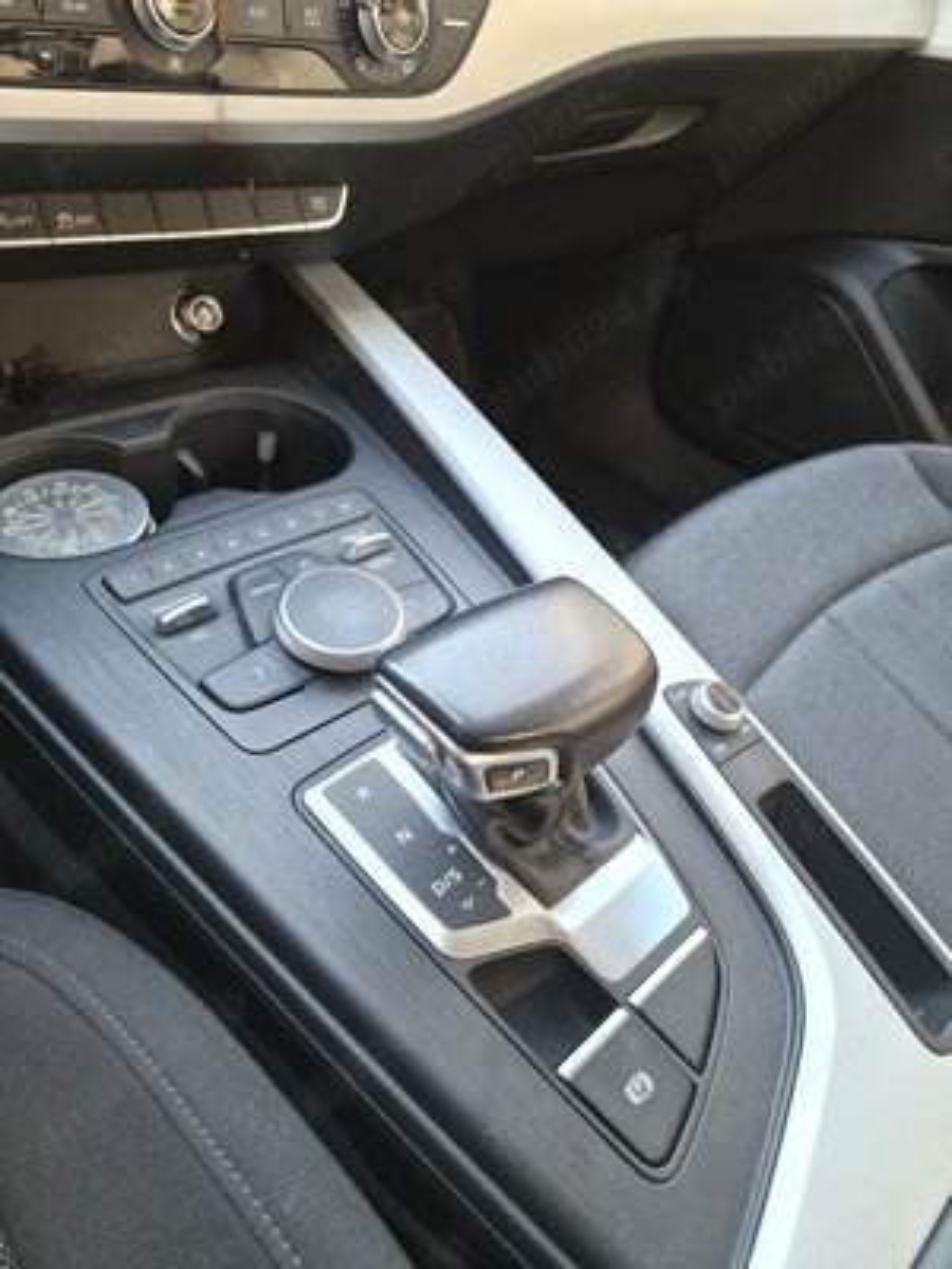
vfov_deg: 73.9
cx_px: 476
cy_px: 634
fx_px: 843
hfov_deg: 58.9
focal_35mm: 23
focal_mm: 6.4
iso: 200
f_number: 1.8
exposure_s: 1/100
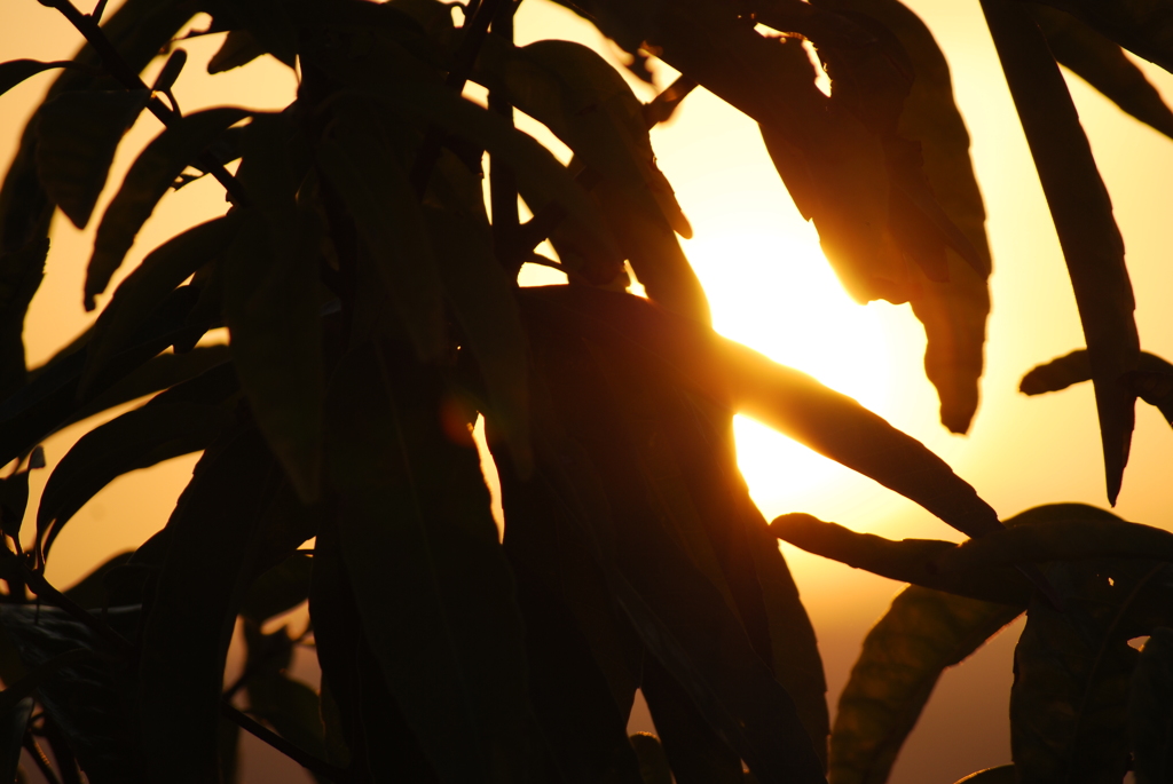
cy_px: 392
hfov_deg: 6.9
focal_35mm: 300
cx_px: 586
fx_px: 9785
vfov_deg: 4.6
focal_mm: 200
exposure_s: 1/250
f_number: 8
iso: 100
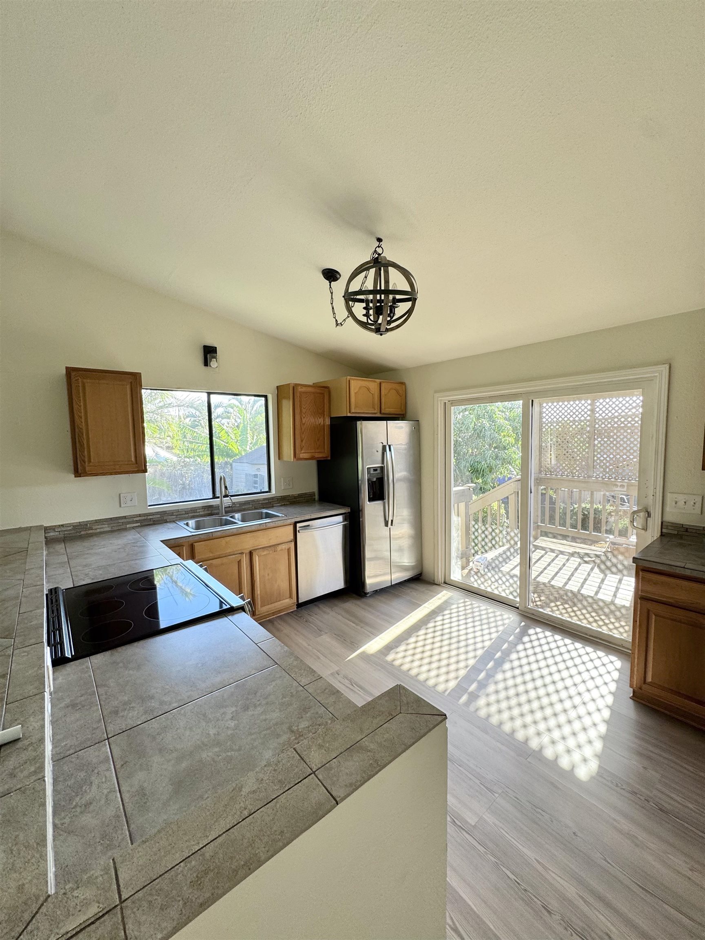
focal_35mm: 14
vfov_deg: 102.1
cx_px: 352
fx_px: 380
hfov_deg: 85.7
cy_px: 470
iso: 64
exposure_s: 1/99
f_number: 2.2
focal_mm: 2.22
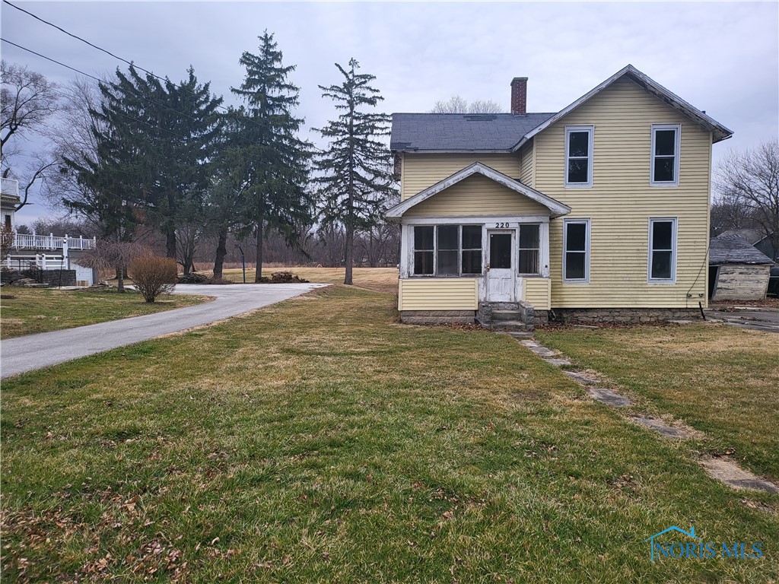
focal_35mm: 24
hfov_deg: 71.6
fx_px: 540
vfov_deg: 56.8
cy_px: 292
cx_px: 390
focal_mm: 5
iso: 64
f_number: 1.8
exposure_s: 1/120
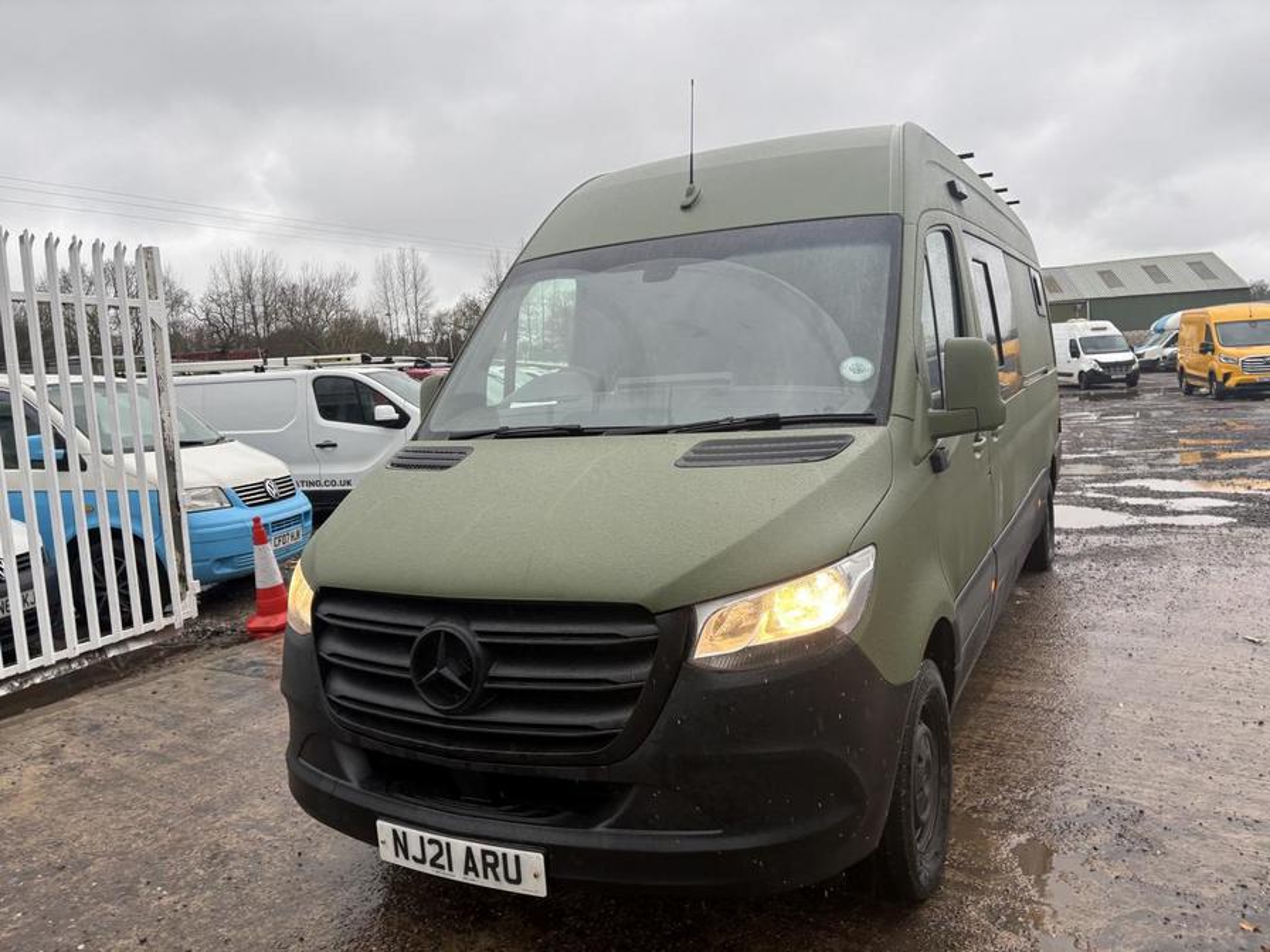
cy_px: 476
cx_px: 635
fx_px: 954
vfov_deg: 53.1
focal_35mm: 26
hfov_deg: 67.3
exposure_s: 1/100
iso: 50
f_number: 1.6
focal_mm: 5.96
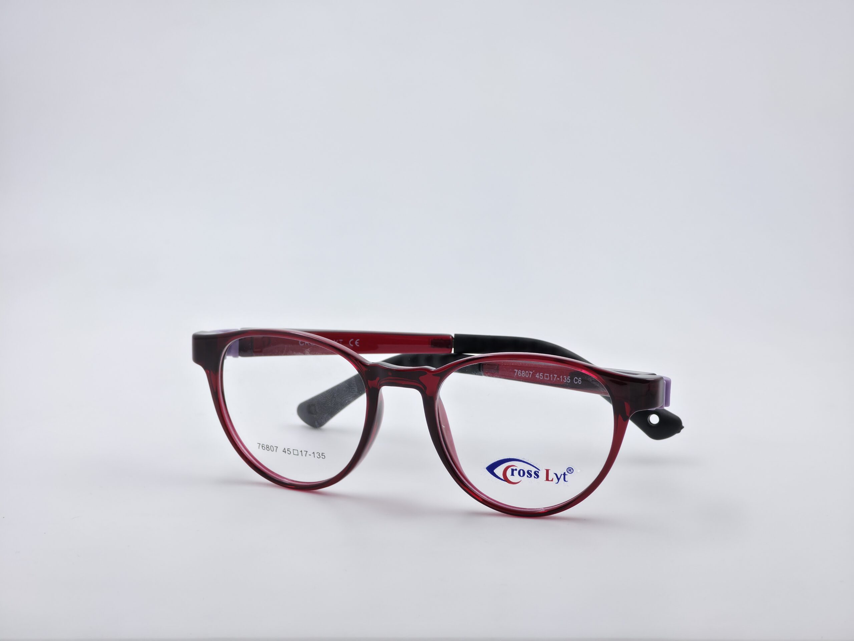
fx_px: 2837
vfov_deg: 12.9
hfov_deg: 17.1
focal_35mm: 115
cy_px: 320
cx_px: 427
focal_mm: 18.6
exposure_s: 1/173
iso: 32
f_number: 3.4
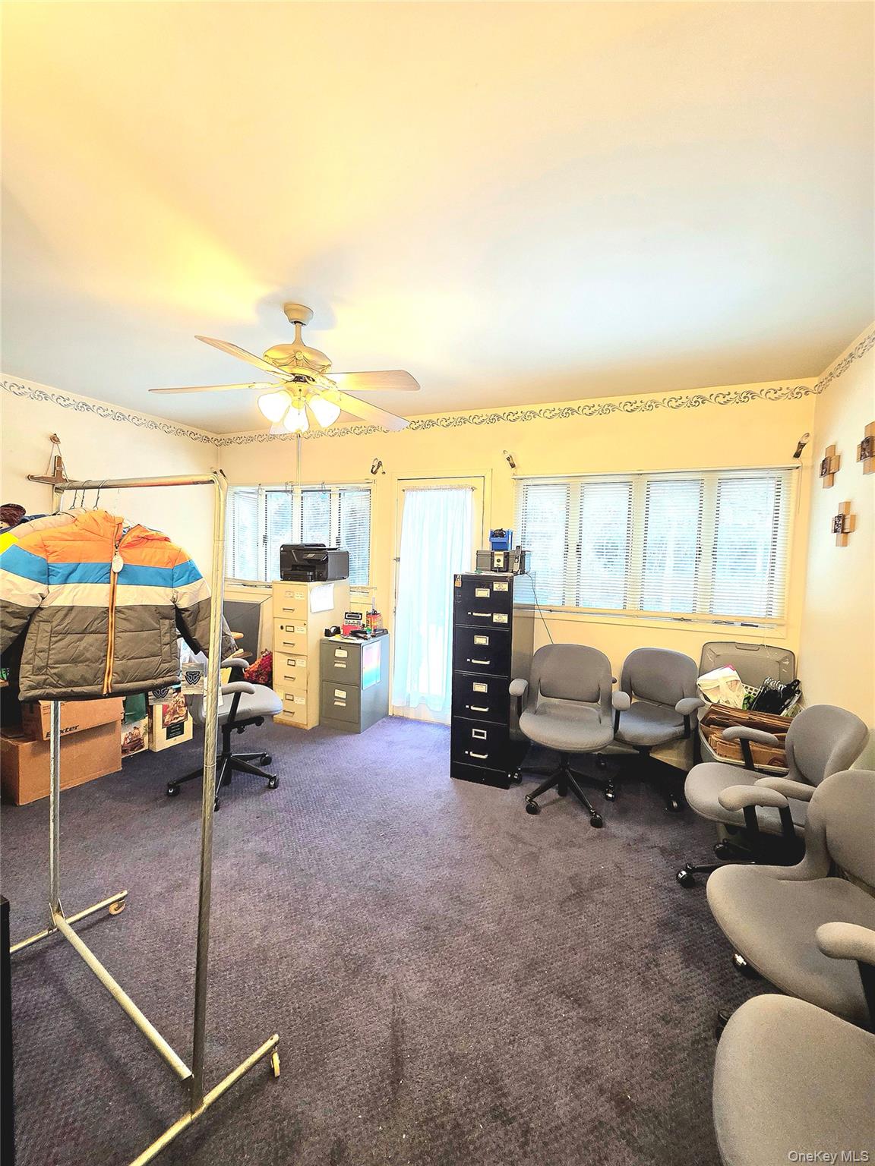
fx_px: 438
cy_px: 583
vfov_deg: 106.2
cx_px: 438
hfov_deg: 89.9
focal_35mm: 13
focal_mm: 2.2
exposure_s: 1/120
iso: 250
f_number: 1.9
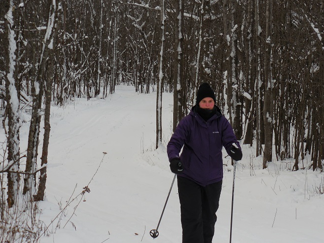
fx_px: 1291
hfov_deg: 14.3
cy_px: 144
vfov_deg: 10.7
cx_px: 177
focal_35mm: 138
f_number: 5.1
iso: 125
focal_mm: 20.4
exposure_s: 1/250
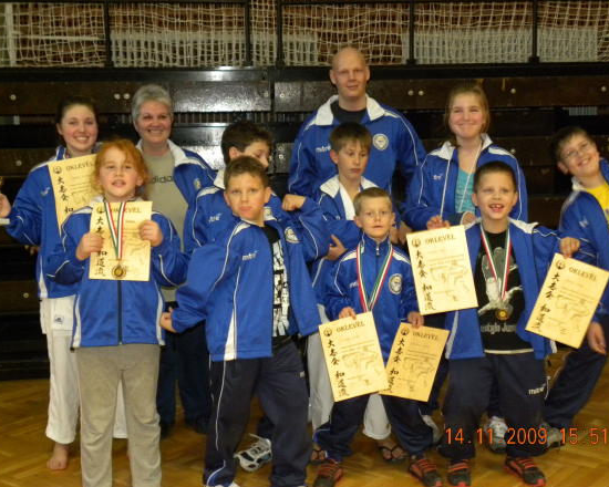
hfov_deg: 38.0
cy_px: 239
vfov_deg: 30.8
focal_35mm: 49
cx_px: 317
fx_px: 883
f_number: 3.2
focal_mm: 8.2
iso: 400
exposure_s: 1/30
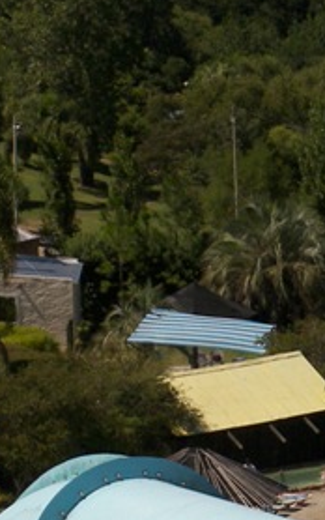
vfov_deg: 8.9
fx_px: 3327
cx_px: 695
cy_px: 458
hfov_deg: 5.5
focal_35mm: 235
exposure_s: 1/1250
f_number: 5.6
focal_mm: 16.2
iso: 100
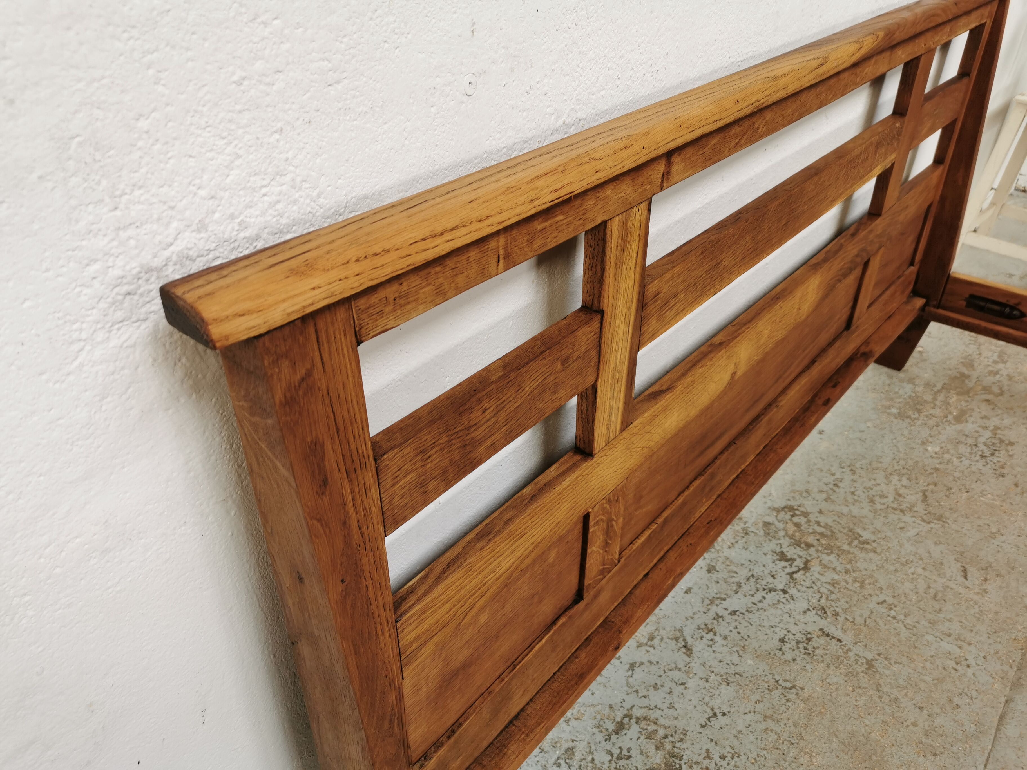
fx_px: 801
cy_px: 385
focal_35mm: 27
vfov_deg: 51.4
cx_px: 514
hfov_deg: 65.3
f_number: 1.8
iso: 50
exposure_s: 1/107
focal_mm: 5.58
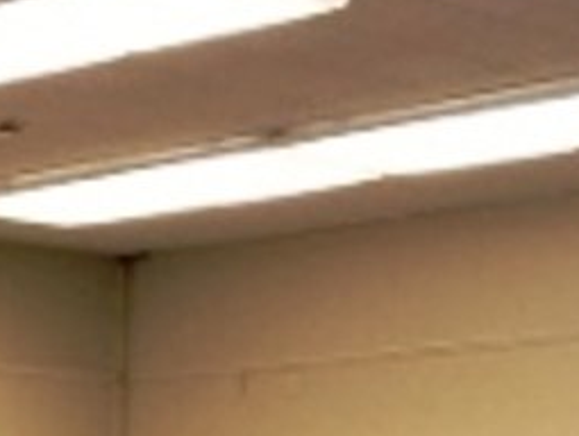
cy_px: 823
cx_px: -764
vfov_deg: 9.2
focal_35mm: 154
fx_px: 2580
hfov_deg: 11.0
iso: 100
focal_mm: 4.25
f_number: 1.7
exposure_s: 1/120
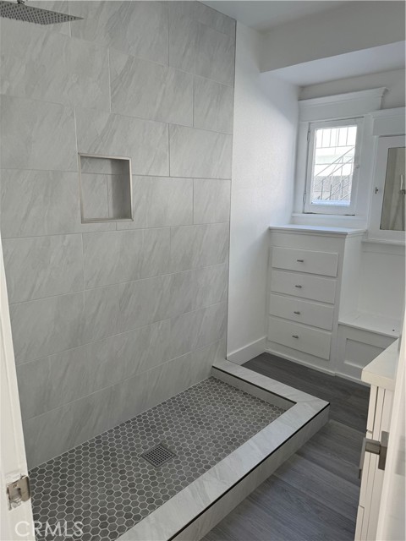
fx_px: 375
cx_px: 203
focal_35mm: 24
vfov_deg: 71.6
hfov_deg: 56.8
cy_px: 270
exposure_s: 1/178
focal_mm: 6.76
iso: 80
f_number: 1.78
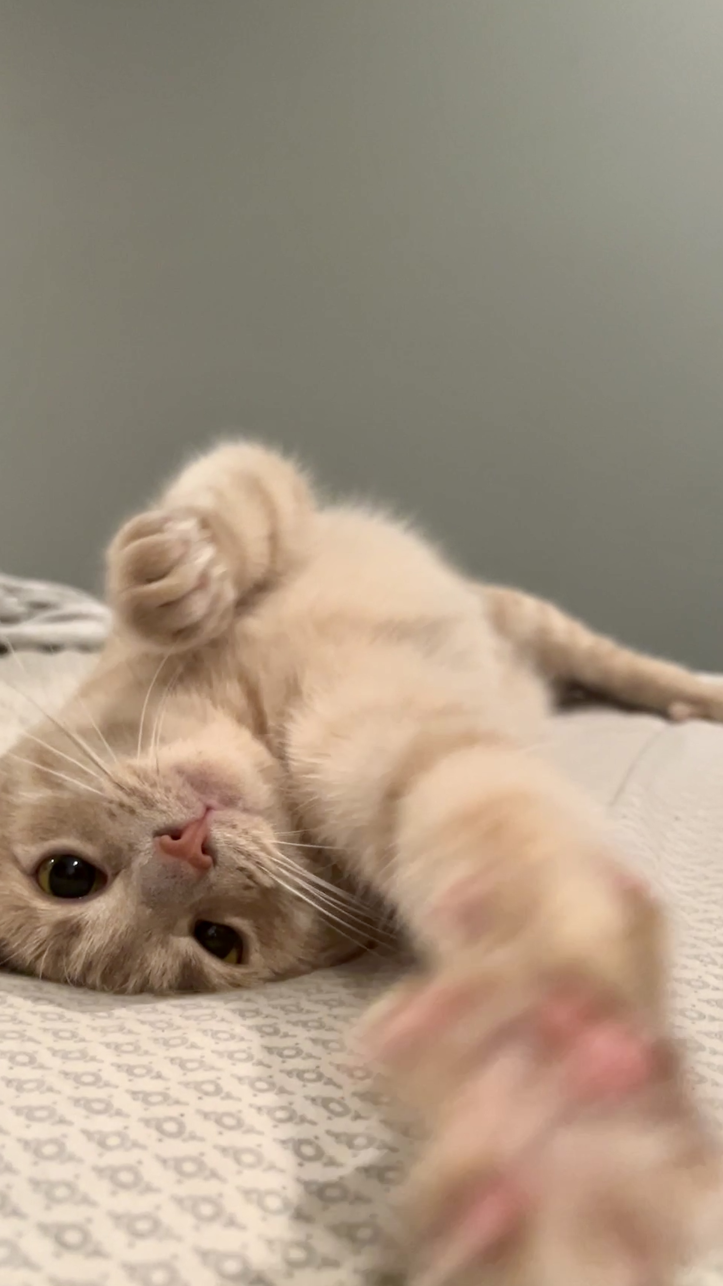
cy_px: 637
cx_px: 349
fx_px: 988
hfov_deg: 40.2
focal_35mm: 29
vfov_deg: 66.1
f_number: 1.5
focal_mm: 5.7
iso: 400
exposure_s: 1/40
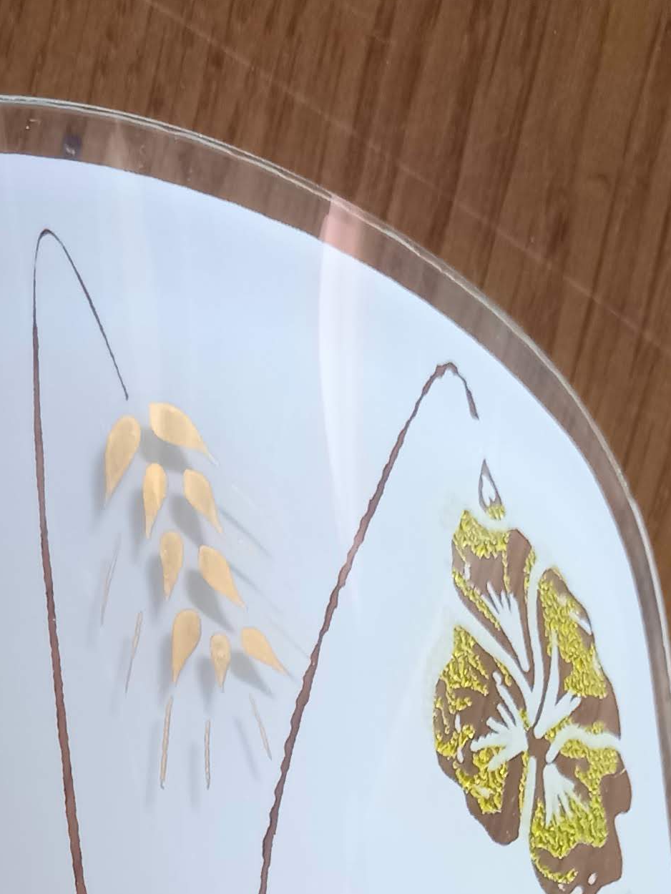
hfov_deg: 18.2
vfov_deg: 21.1
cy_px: 1300
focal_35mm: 80
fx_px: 2067
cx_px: 97
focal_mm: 4.6
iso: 250
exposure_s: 1/30
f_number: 2
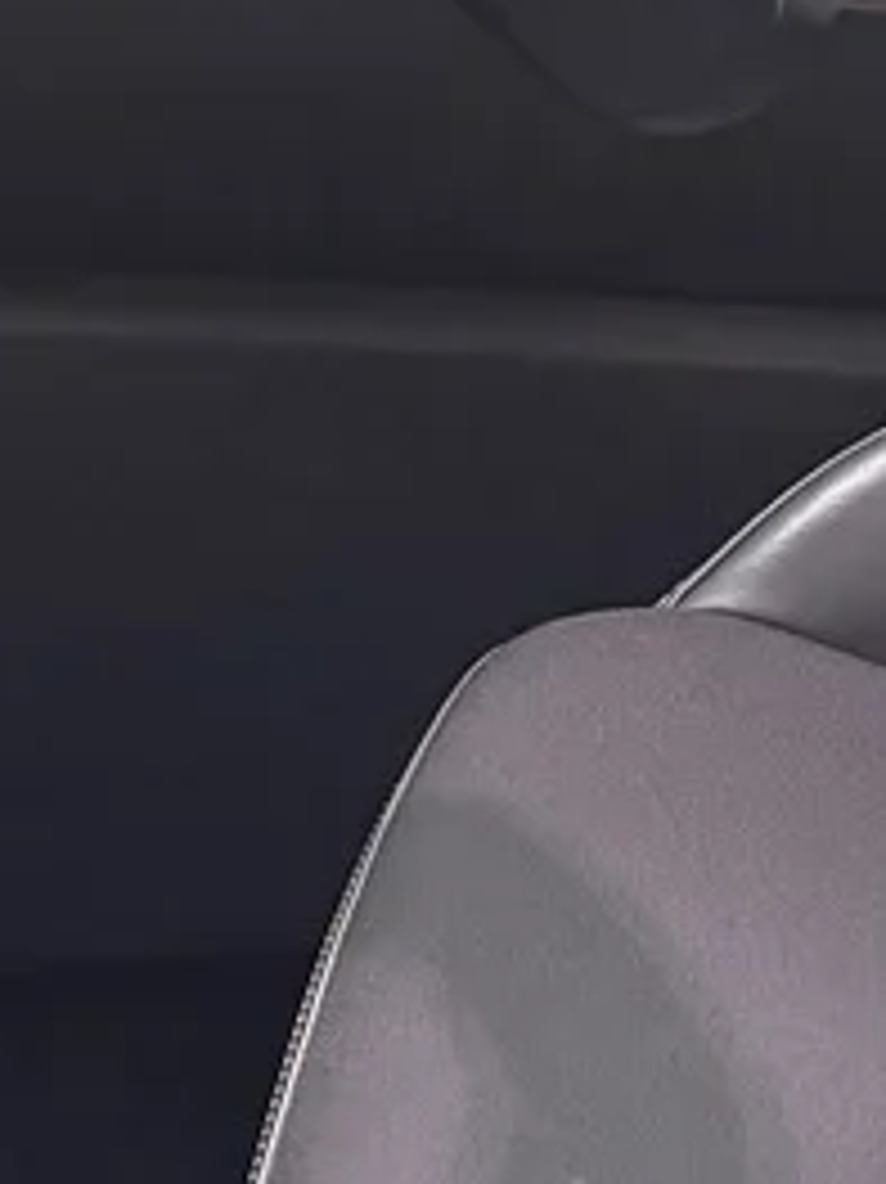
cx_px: 1097
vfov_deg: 12.2
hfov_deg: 9.3
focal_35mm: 158
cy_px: -257
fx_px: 5396
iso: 320
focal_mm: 5.96
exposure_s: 1/51
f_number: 1.6
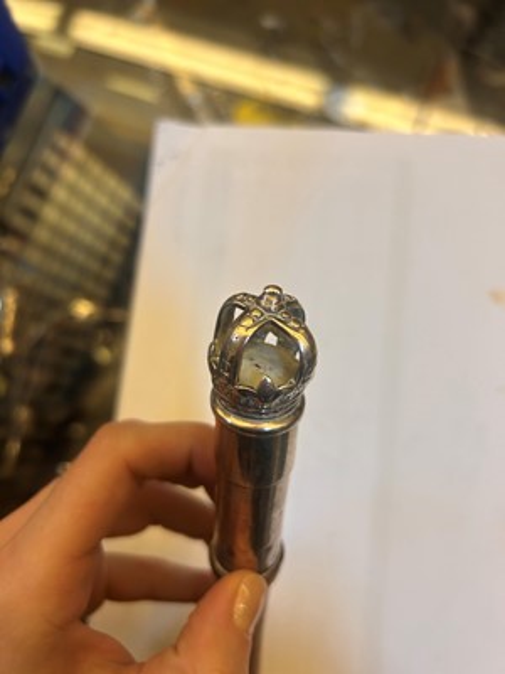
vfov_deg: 67.3
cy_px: 337
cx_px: 252
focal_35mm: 26
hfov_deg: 53.1
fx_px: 506
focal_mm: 5.7
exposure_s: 1/100
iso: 125
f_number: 1.5
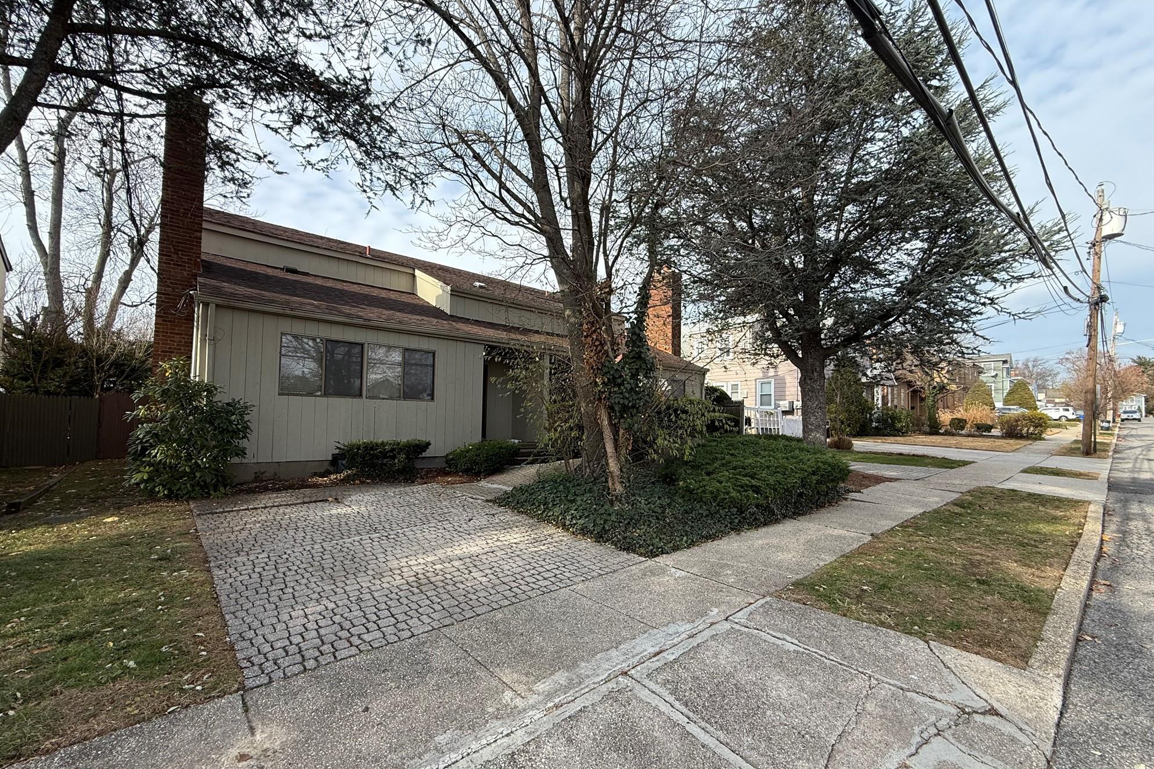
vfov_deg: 77.3
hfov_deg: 100.4
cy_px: 404
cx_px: 585
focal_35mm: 15
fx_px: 481
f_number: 2.2
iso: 64
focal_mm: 2.22
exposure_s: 1/613
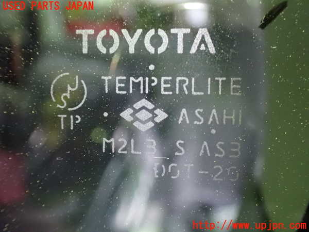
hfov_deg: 51.4
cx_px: 154
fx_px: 321
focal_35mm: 36
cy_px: 116
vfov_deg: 39.7
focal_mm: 6.37
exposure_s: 1/13
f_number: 2.5
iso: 1600
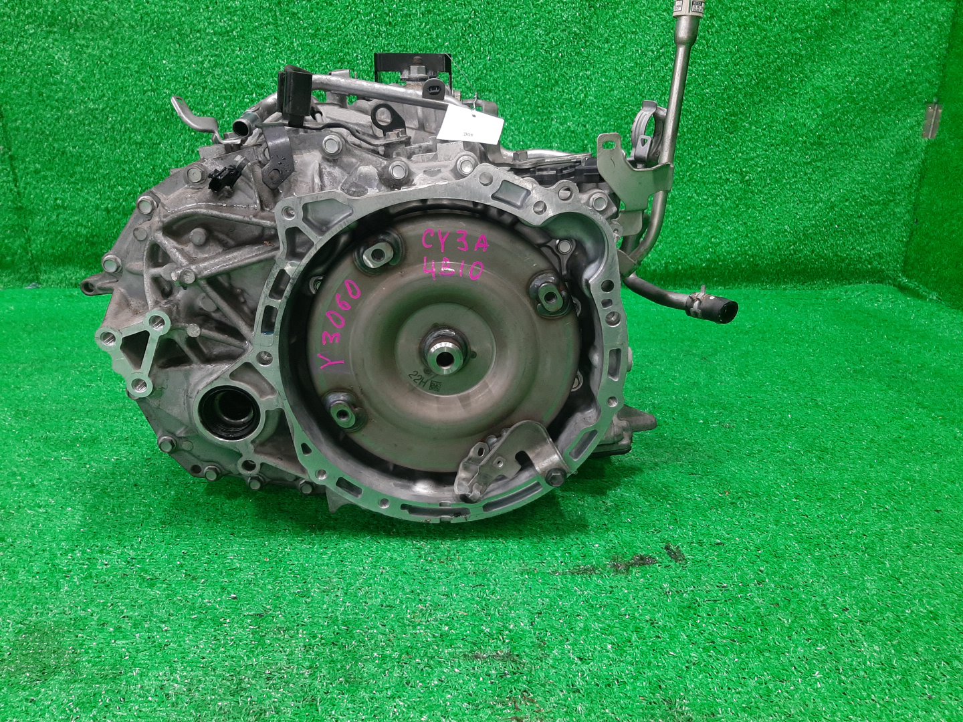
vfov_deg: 53.1
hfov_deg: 67.3
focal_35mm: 26
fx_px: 723
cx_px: 482
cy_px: 361
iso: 129
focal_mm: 3.93
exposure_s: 1/50
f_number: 1.7
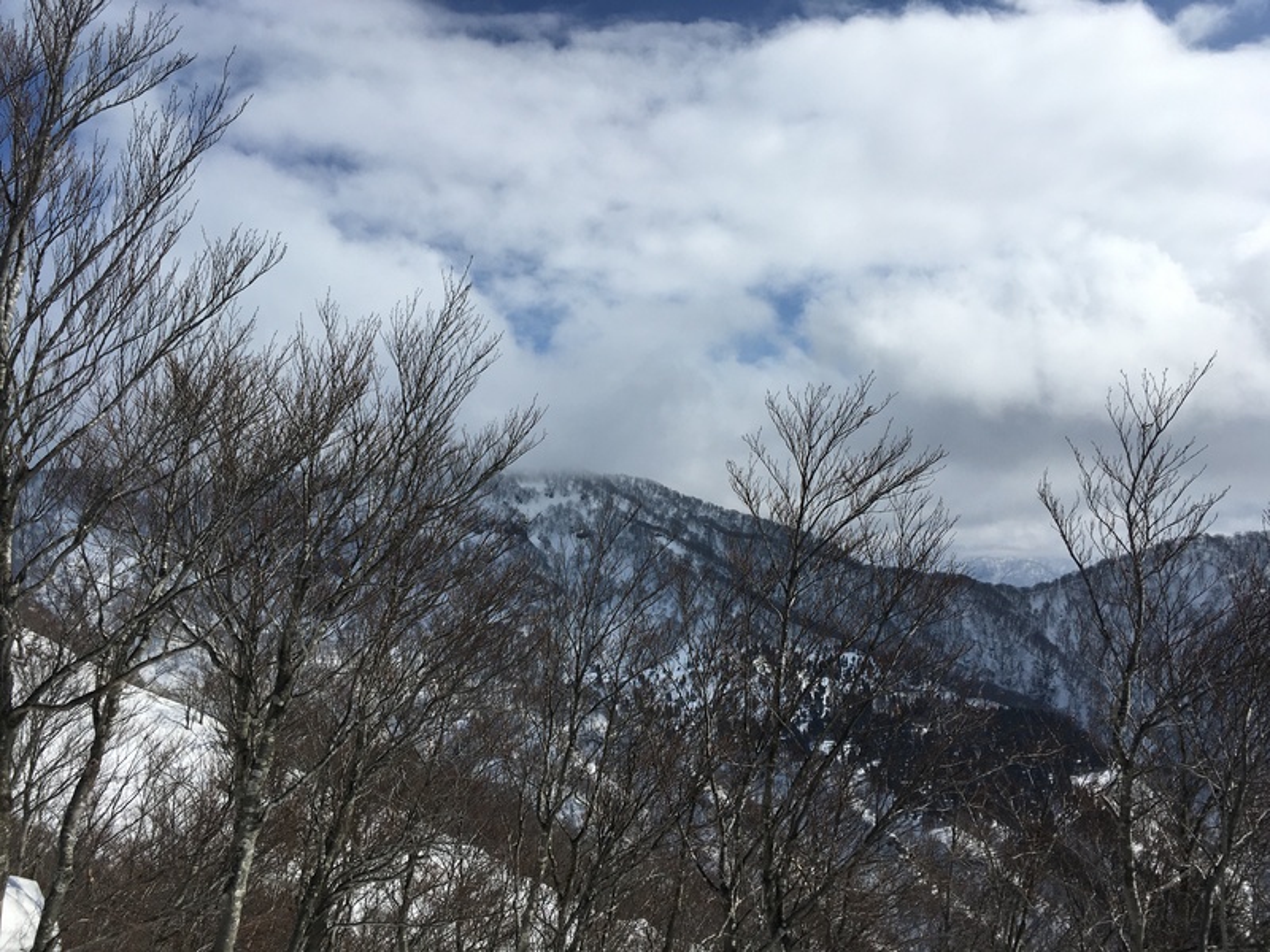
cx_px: 635
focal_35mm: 29
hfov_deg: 61.7
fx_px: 1064
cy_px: 476
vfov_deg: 48.2
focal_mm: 4.15
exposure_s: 1/4525
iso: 25
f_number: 2.2
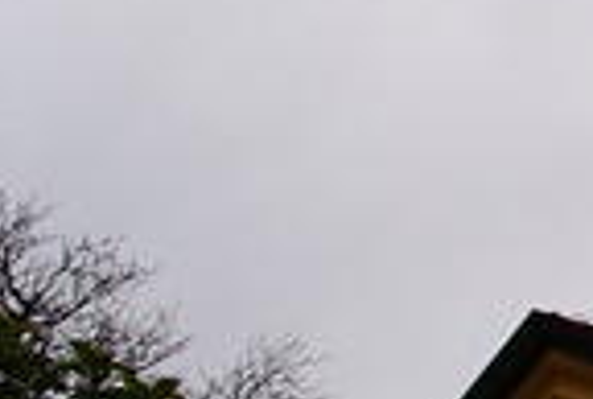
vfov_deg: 5.9
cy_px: 21
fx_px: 3850
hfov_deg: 7.9
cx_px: 1639
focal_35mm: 233
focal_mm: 28
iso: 200
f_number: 8
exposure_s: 1/160
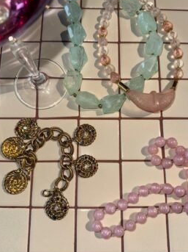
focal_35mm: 28
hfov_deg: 49.7
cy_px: 124
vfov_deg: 63.5
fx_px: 203
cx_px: 99
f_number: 1.78
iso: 50
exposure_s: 1/689
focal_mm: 6.76
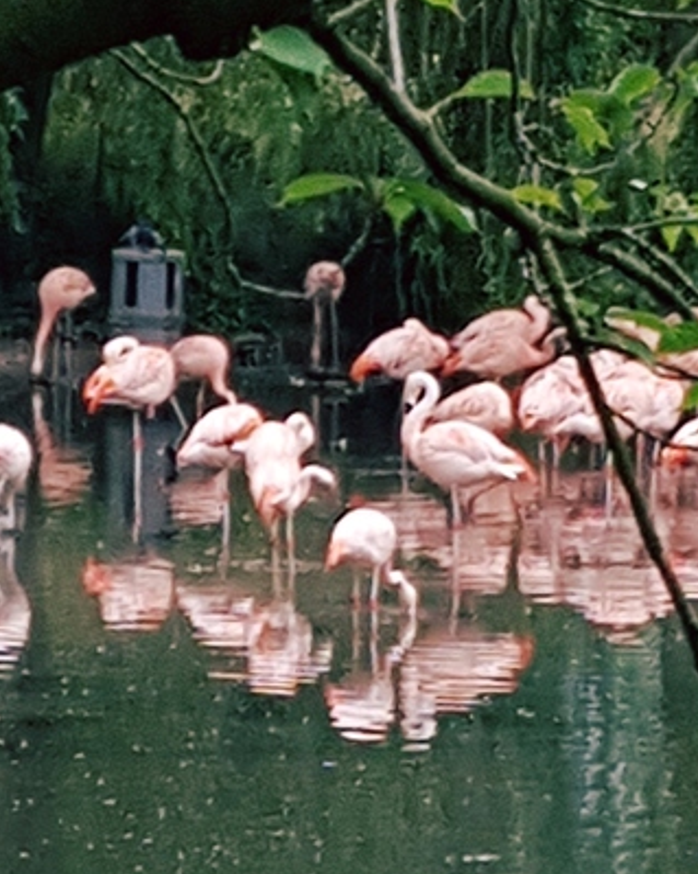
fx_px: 904
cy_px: 453
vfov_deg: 51.5
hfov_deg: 41.9
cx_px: 264
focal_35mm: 35
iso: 50
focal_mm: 4.2
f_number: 1.7
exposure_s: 1/552
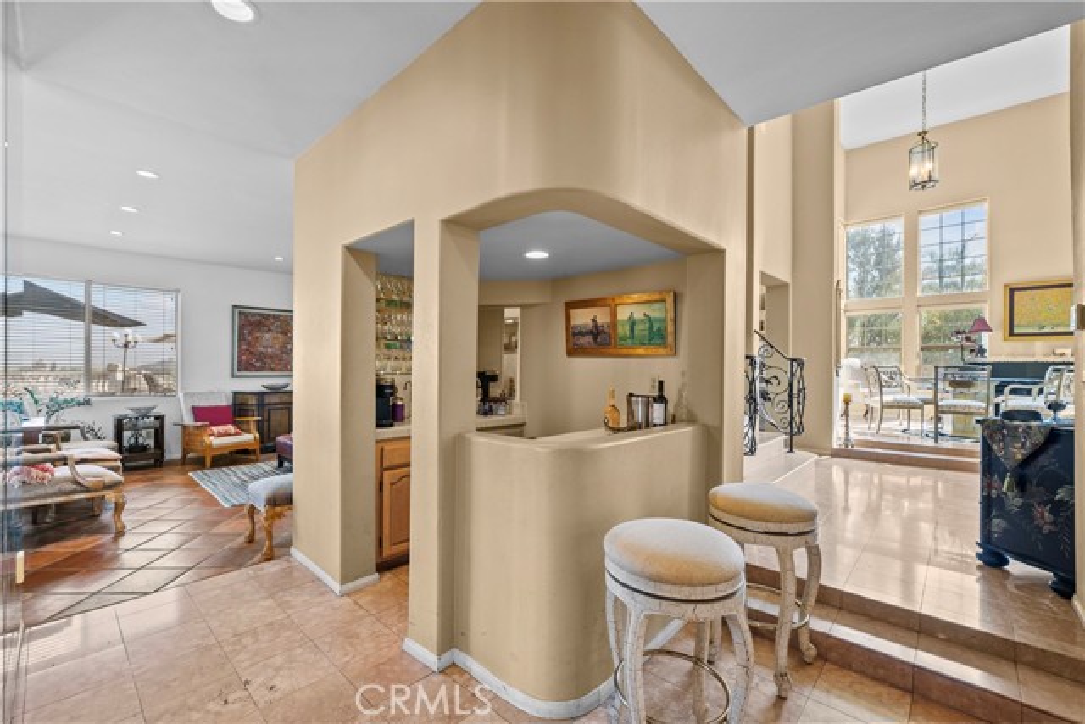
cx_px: 542
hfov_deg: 100.4
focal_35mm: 15
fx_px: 452
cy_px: 362
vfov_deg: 77.4
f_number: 9
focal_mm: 15
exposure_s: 1/2
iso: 250
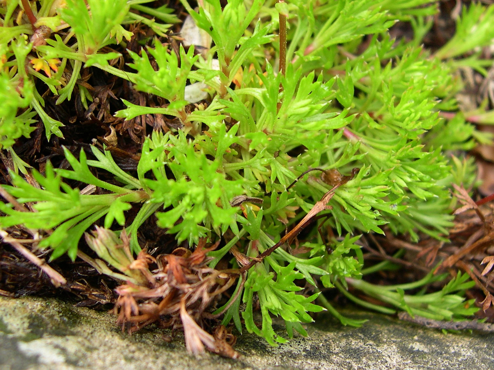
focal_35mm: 38
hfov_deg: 49.0
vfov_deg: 37.7
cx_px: 247
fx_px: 542
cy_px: 185
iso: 100
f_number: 2.8
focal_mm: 8
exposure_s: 1/147
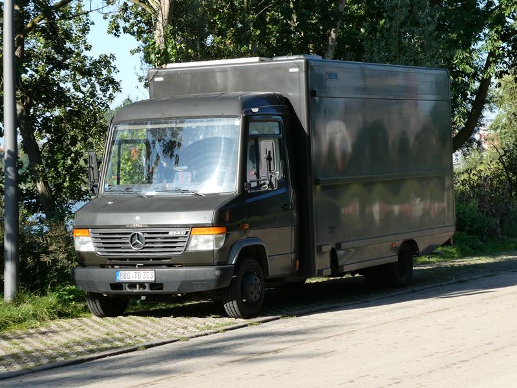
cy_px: 194
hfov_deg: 20.0
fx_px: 1464
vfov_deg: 15.1
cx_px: 258
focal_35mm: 98
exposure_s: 1/200
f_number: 5
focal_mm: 17.5
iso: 80
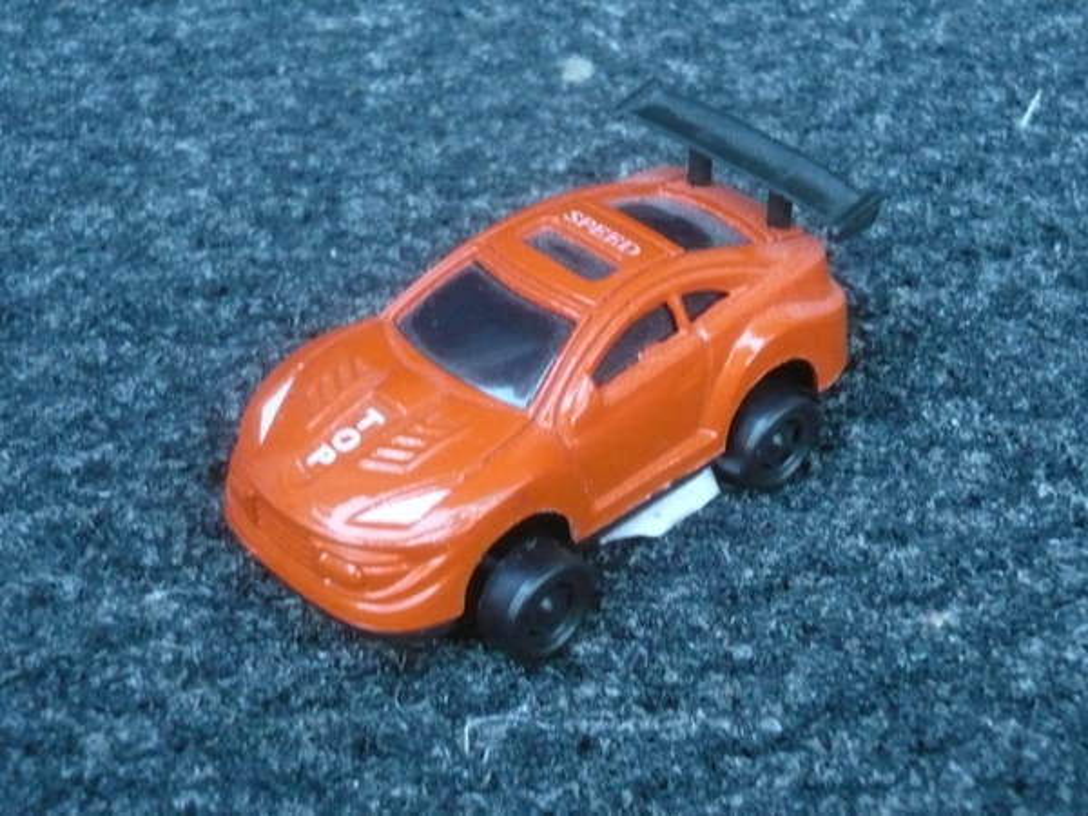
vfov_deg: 24.4
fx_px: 1886
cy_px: 408
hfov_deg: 32.2
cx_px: 544
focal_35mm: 60
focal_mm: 7.8
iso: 800
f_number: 3.1
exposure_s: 1/15
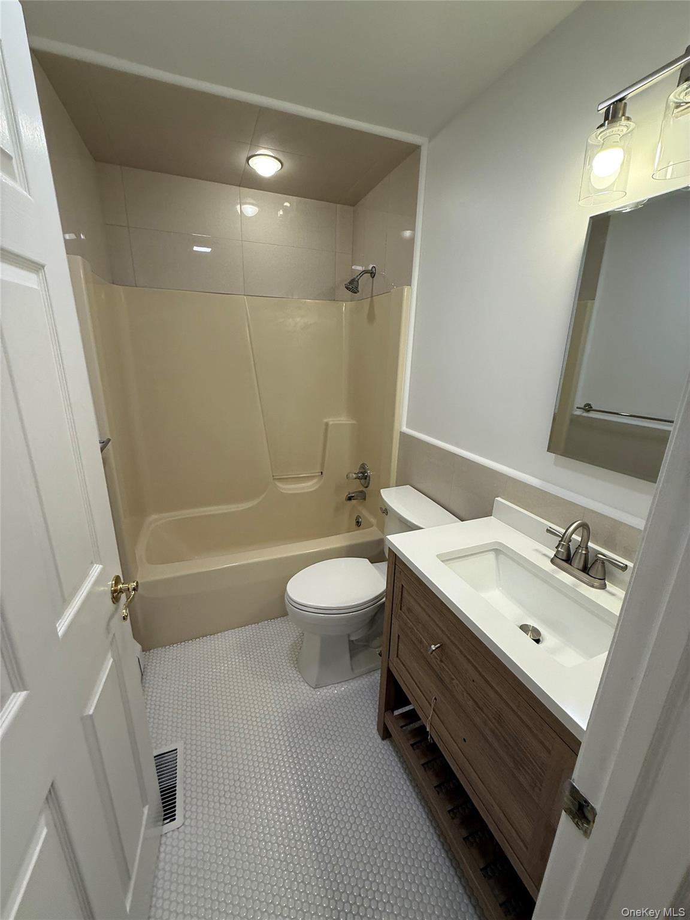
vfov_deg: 102.1
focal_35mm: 14
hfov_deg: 85.7
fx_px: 372
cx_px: 345
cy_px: 460
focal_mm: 2.22
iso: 100
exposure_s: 1/120
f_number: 2.2
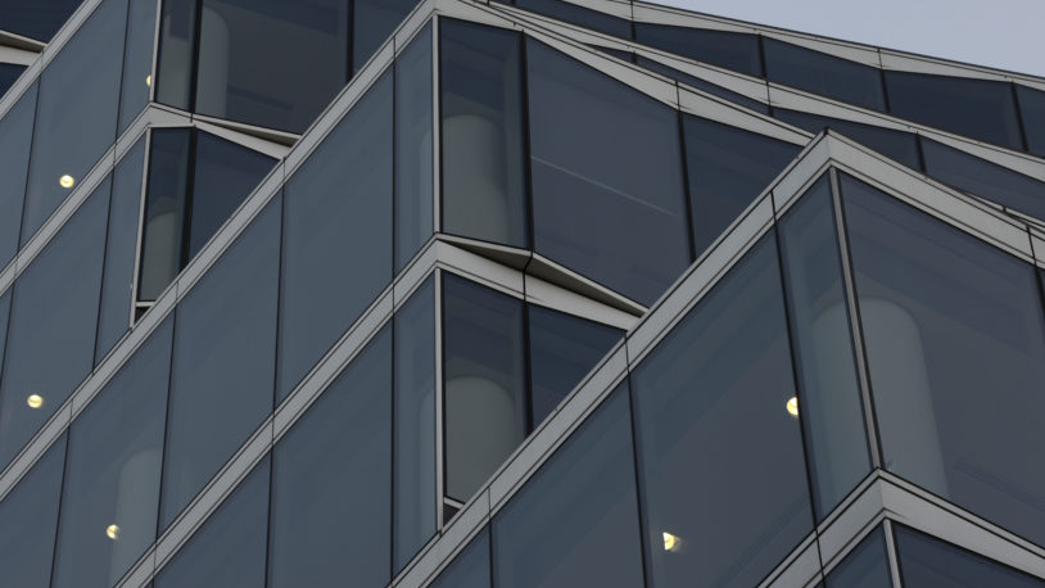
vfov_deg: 6.8
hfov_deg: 12.1
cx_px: 411
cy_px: 182
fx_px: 4933
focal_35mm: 178
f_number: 13
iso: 250
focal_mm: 135
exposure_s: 1/160
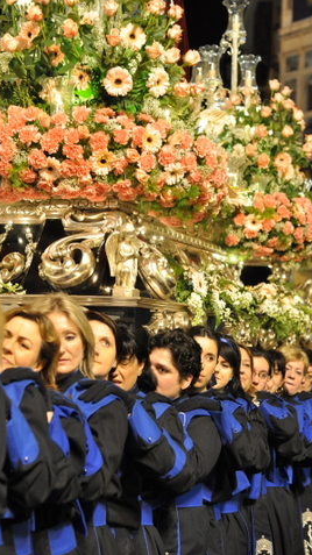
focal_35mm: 79
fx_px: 1163
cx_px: 173
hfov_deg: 15.3
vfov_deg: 26.9
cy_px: 278
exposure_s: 1/40
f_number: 3.2
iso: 800
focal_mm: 50
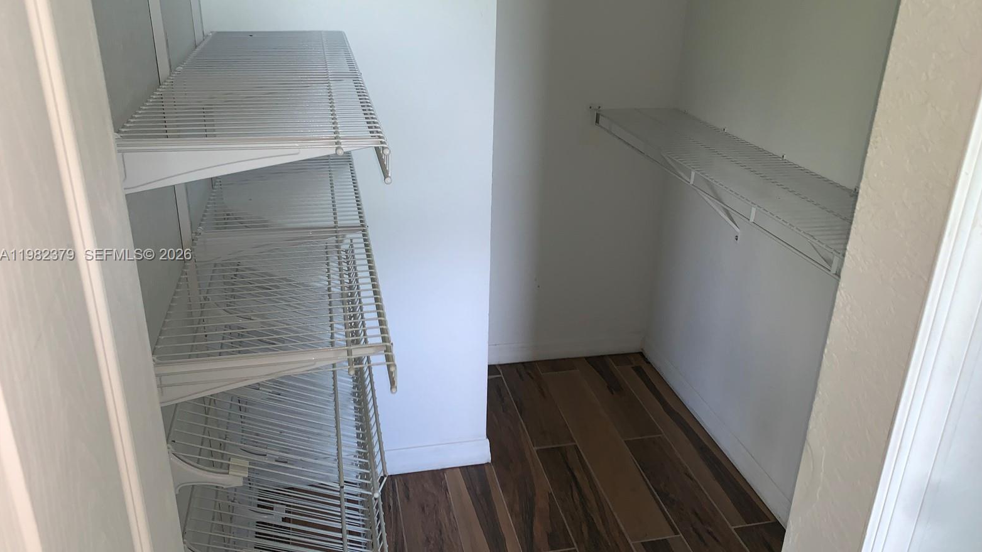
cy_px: 256
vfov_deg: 40.2
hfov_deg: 66.1
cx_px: 499
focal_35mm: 29
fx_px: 755
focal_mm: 4.25
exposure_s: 1/17
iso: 50
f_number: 1.8
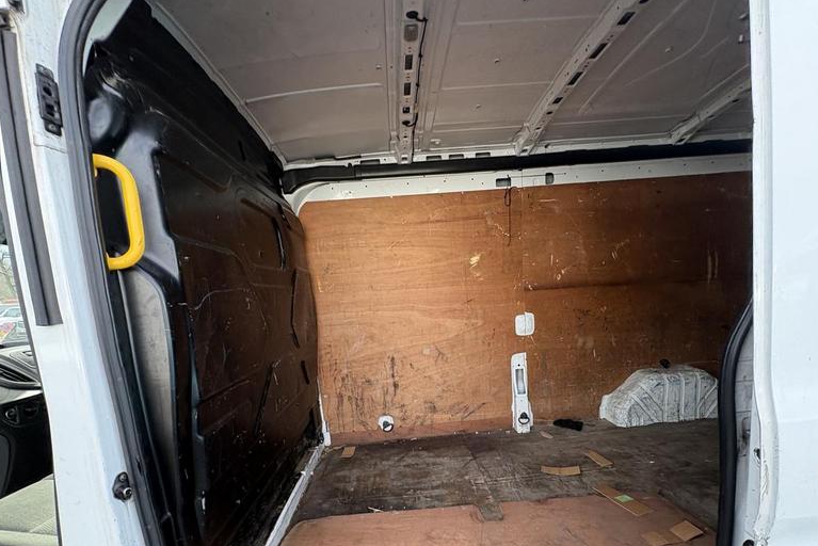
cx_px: 418
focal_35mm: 17
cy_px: 352
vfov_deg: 69.0
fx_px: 386
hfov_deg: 93.2
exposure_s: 1/135
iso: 100
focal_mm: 2.22
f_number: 2.2
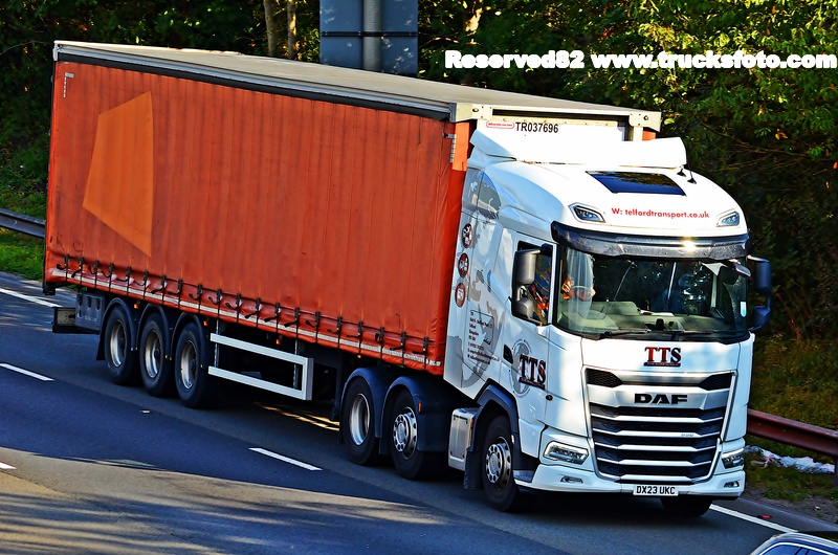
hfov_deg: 8.3
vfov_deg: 5.5
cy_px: 278
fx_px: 5750
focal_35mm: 248
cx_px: 419
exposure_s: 1/500
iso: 500
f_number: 8
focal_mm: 165
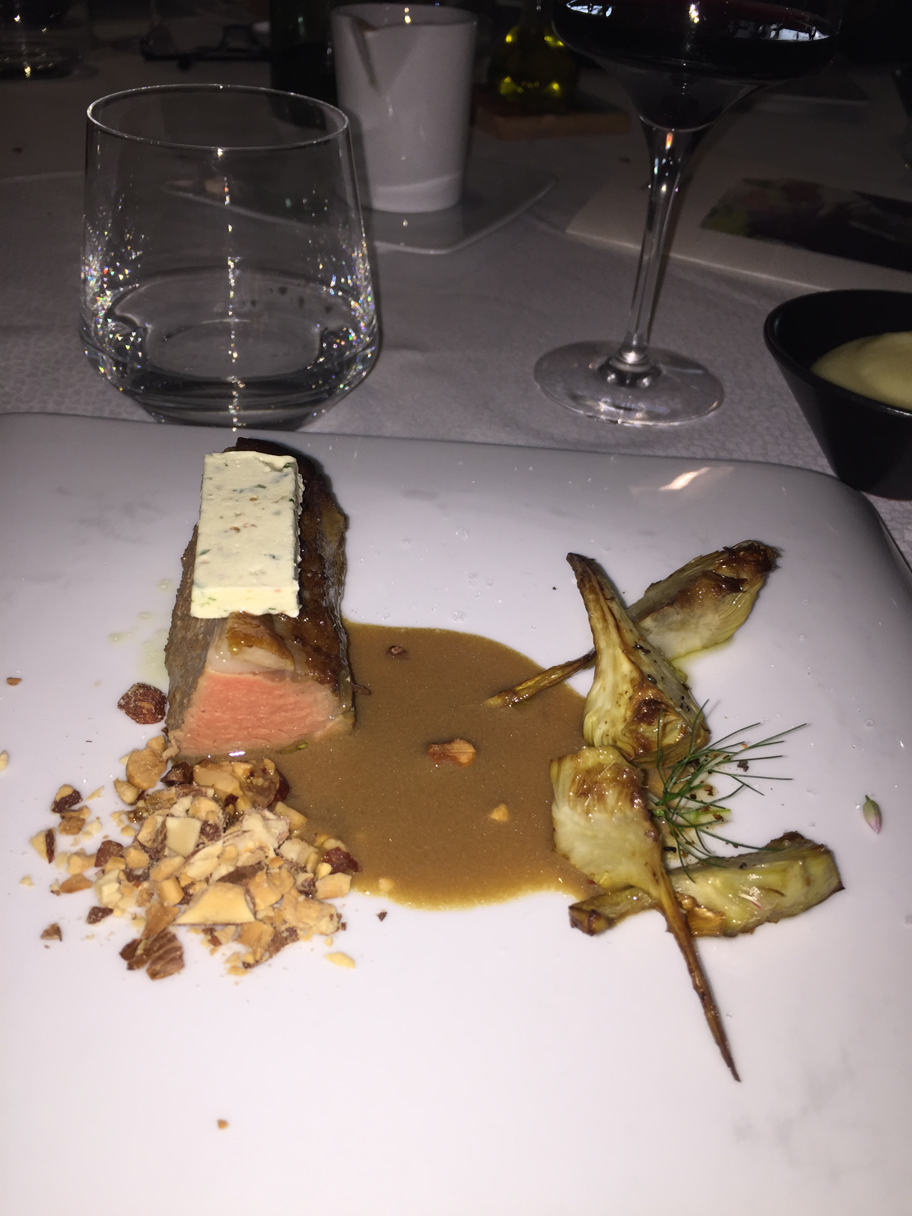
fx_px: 1019
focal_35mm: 29
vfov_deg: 61.7
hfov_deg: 48.2
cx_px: 456
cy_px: 608
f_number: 2.2
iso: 32
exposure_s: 1/114
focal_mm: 4.15
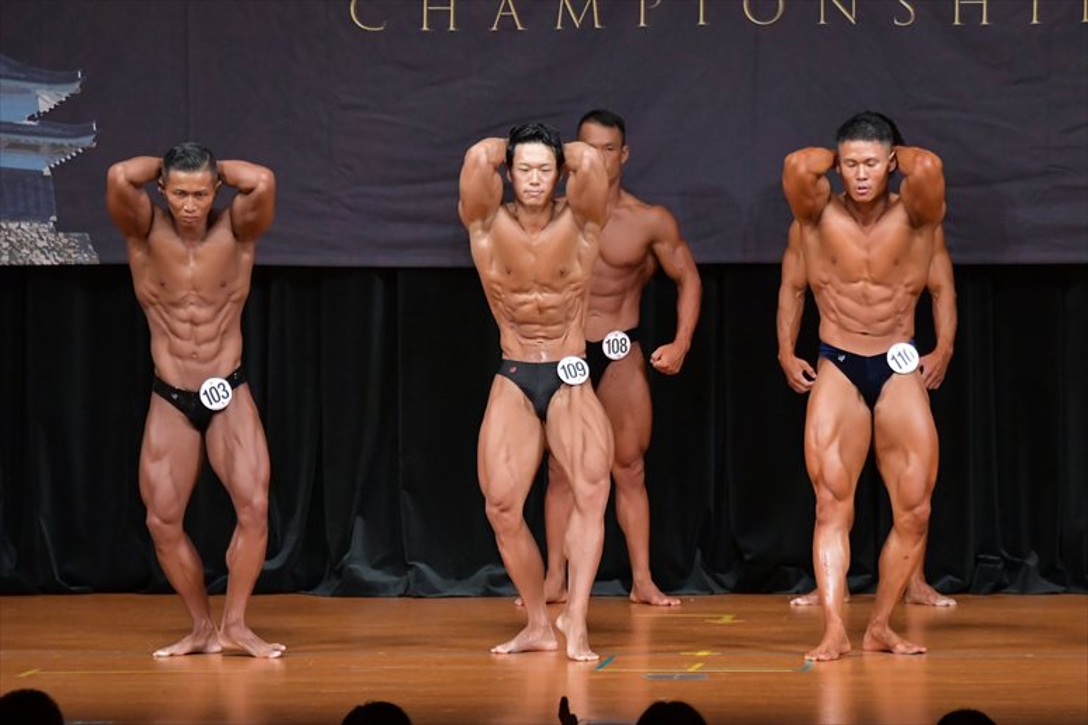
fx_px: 7703
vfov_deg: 5.4
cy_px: 362
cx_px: 544
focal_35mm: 255
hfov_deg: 8.1
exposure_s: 1/400
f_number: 5.6
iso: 5000
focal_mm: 170
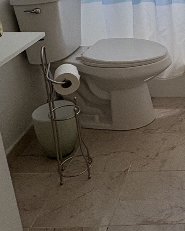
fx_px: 356
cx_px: 229
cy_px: 26
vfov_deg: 34.1
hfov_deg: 25.7
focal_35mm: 52
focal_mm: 2.22
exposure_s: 1/61
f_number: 2.2
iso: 200
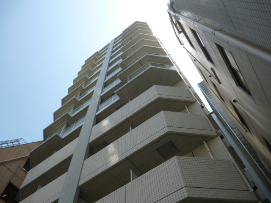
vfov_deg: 49.7
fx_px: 219
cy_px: 102
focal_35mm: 28
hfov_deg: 63.4
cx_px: 136
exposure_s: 1/640
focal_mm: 5
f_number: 3.1
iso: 100
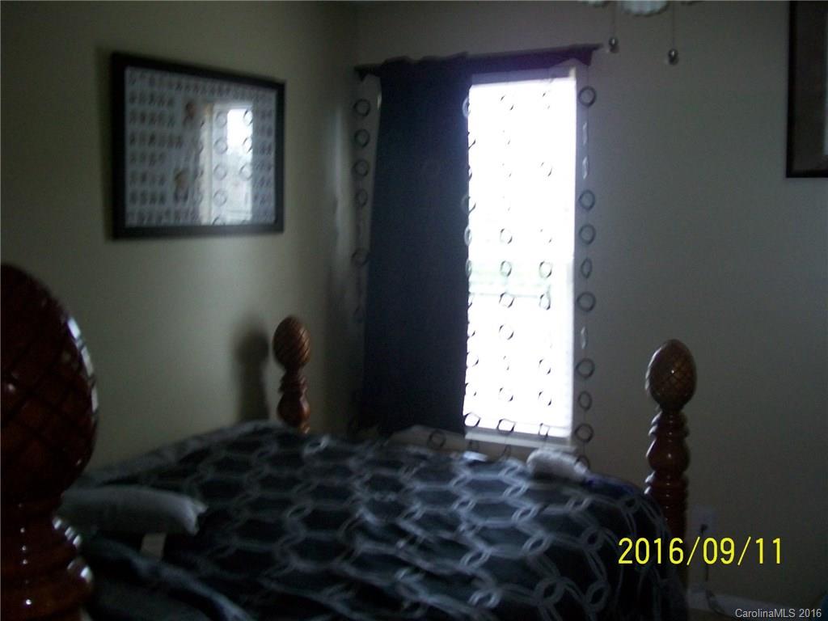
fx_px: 861
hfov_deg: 51.4
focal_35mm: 36
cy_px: 310
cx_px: 414
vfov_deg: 39.7
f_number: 2.7
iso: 160
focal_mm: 6
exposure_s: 1/60
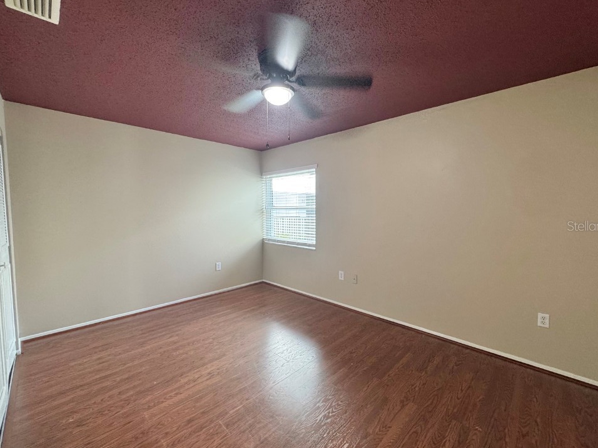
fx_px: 259
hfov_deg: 98.2
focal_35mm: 15
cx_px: 306
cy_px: 226
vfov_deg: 81.7
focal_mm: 2.22
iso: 250
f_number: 2.2
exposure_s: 1/60
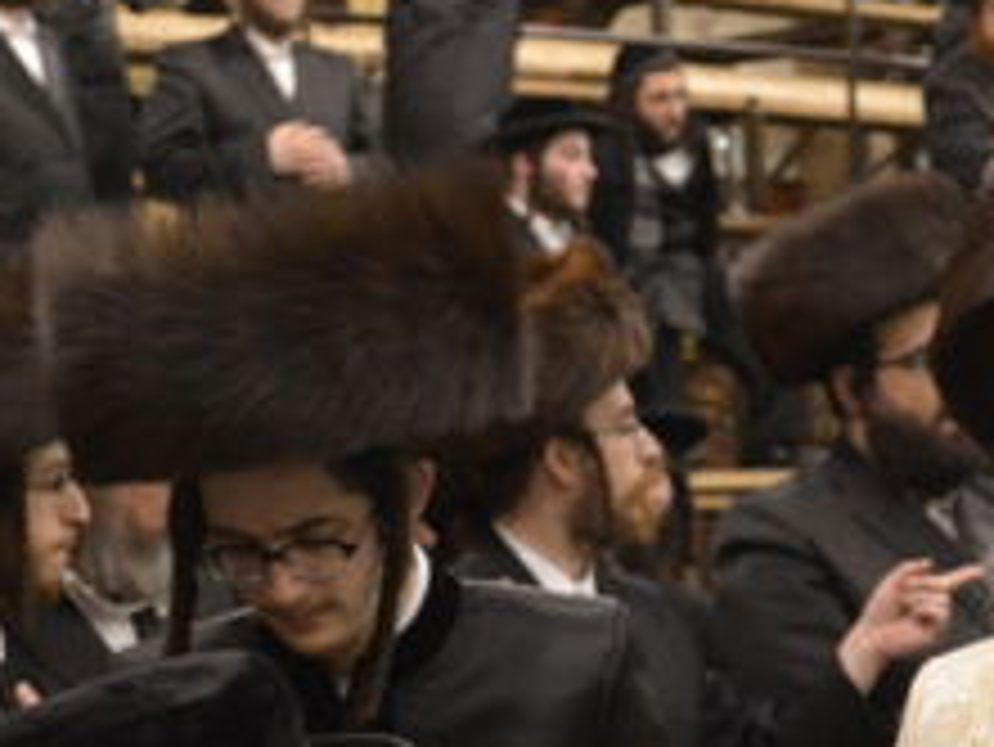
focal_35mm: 156
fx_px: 4482
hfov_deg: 12.6
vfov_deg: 9.5
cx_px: 634
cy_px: 641
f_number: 3.5
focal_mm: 35
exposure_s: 1/160
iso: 2200
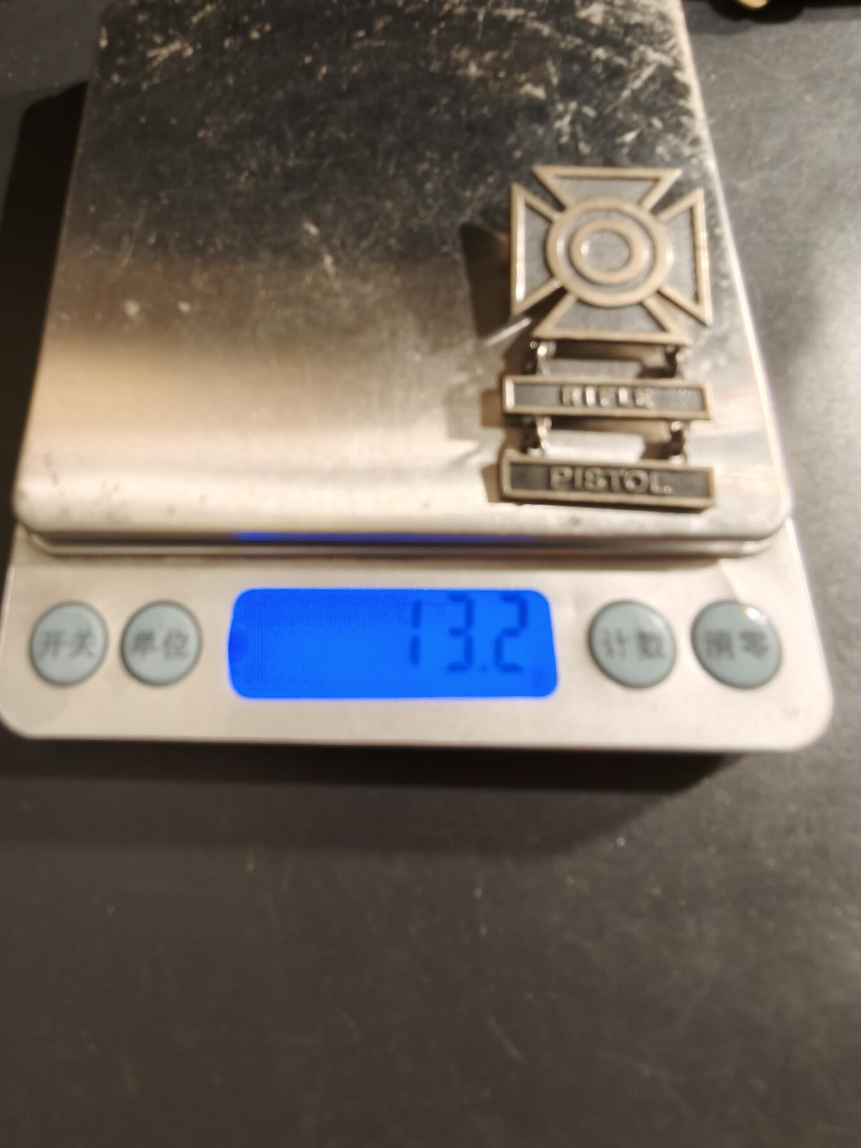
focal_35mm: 23
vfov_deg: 73.9
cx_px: 430
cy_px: 574
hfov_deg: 58.9
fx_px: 763
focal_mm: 2.32
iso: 320
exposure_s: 1/50
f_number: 2
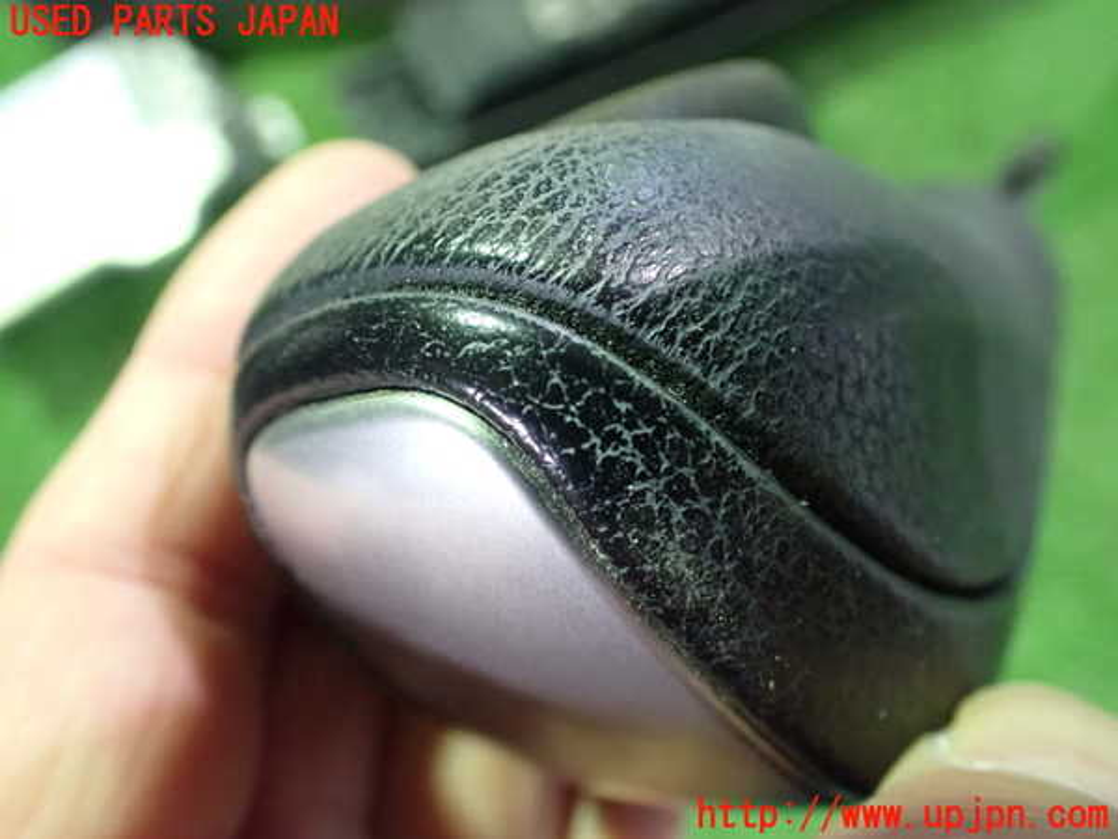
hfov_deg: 60.0
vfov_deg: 46.8
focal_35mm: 30
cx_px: 559
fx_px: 969
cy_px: 420
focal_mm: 5.4
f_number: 2.3
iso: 1250
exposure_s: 1/30
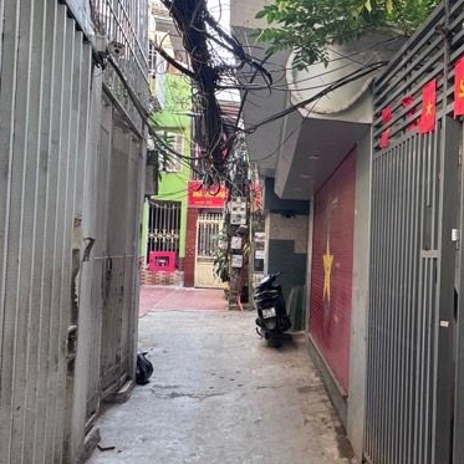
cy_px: 249
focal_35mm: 34
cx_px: 403
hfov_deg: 44.8
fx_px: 516
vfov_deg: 48.4
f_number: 2.2
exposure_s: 1/99
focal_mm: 2.22
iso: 160
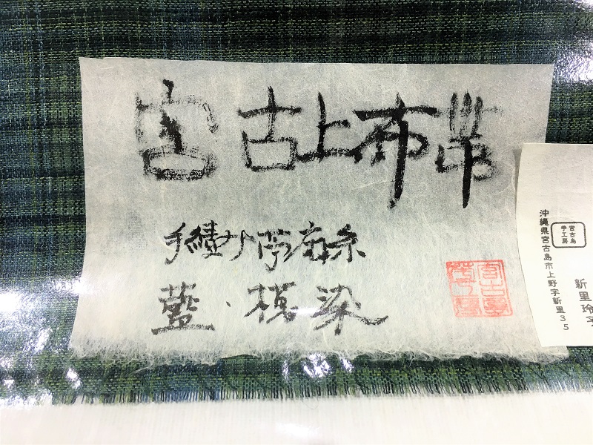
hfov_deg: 61.7
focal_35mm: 29
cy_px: 222
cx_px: 296
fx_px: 497
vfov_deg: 48.2
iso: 25
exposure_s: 1/30
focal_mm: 4.15
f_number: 2.2
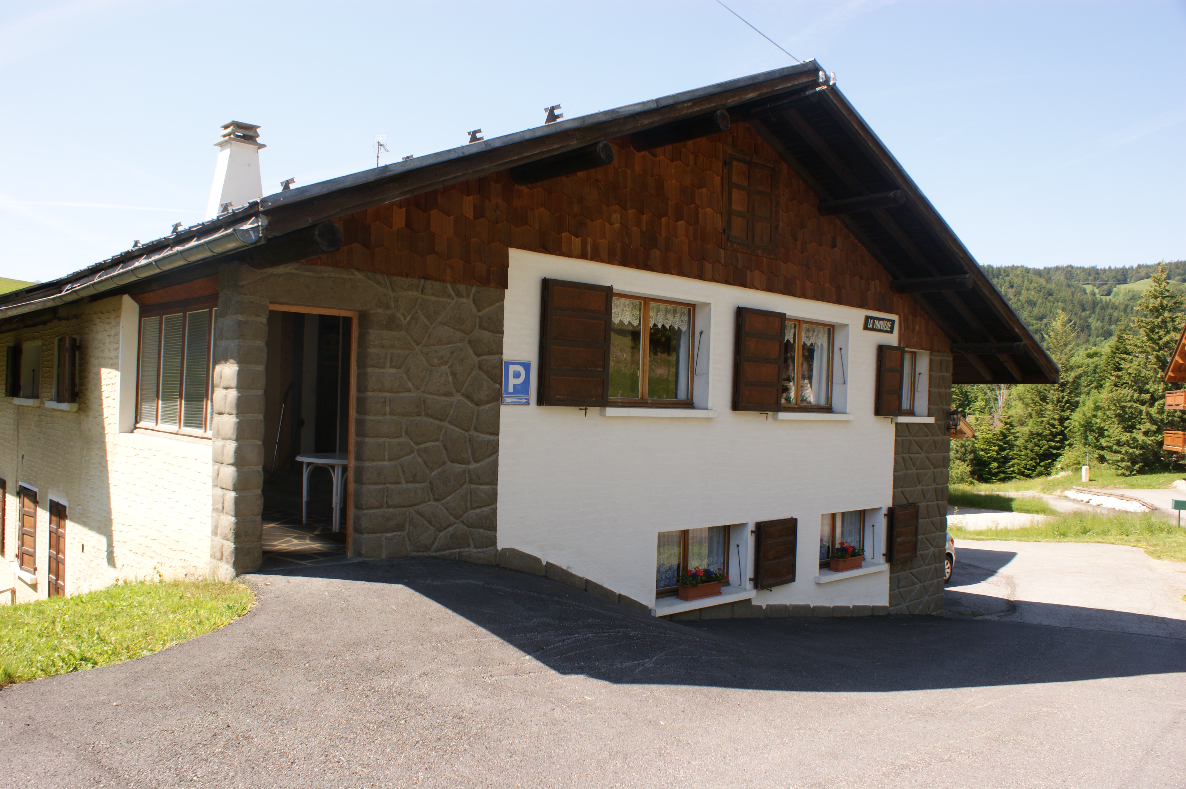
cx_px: 593
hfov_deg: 67.4
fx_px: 889
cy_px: 394
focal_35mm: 27
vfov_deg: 47.9
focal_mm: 18
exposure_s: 1/80
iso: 100
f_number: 8
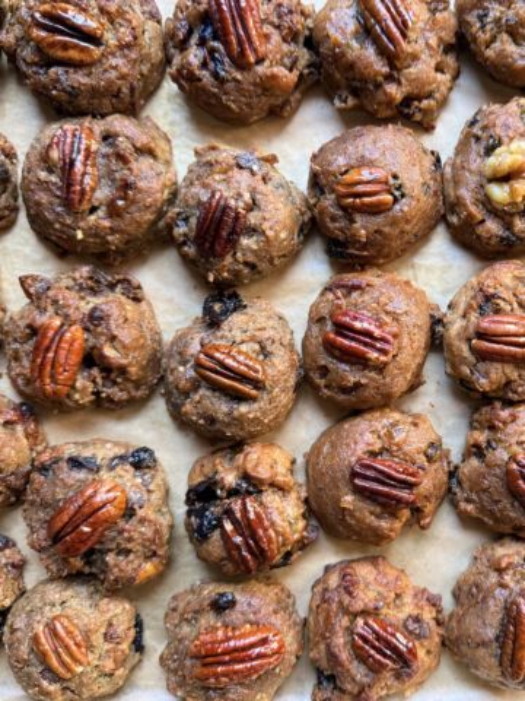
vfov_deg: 71.6
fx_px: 485
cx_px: 262
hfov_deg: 56.8
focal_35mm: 24
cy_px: 350
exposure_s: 1/94
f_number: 1.78
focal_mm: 6.76
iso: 200
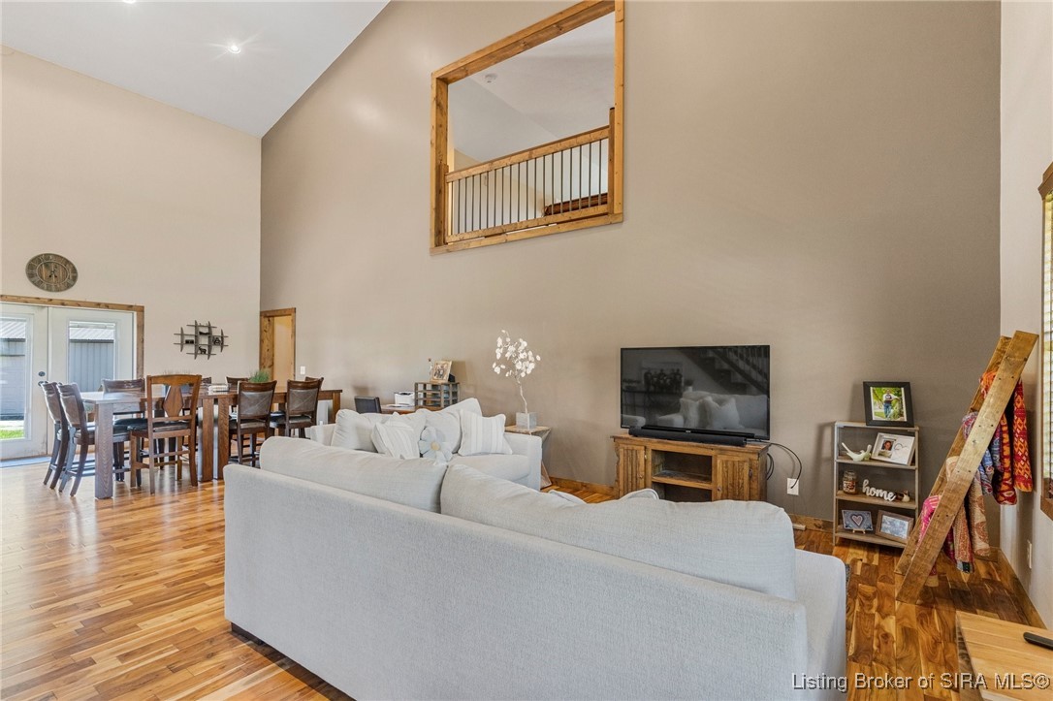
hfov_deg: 93.3
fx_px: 497
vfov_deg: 70.4
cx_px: 526
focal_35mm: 17
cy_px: 350
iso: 1000
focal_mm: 17
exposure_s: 1/2
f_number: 7.1
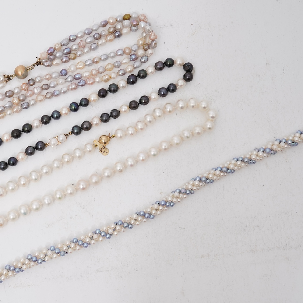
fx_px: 574
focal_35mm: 58
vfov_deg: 29.6
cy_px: 151
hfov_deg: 29.1
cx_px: 78
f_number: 16
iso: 320
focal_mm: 30
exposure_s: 1/125
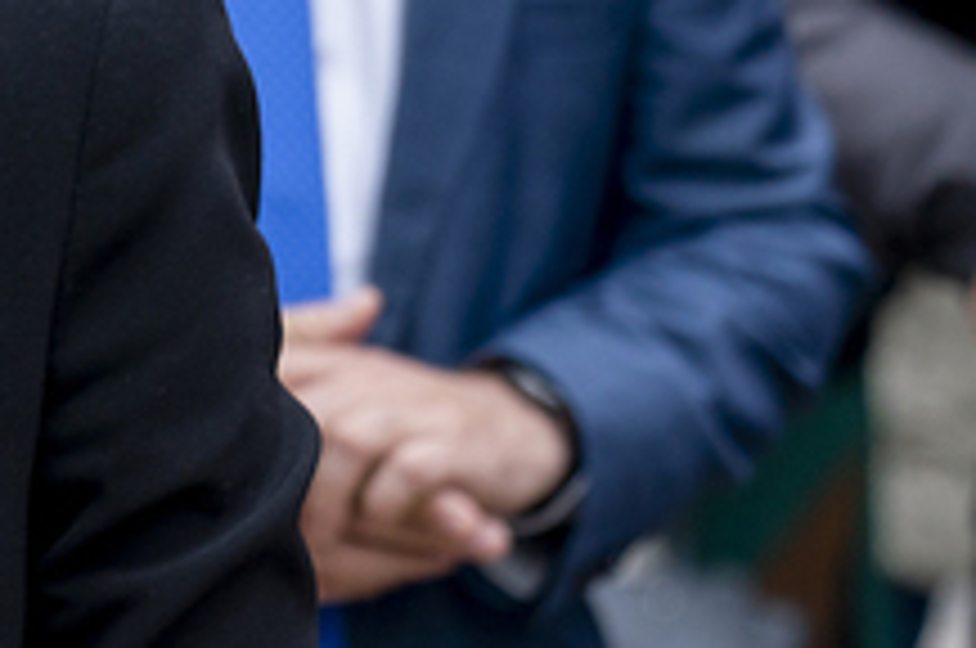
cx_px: -360
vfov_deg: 7.5
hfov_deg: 11.0
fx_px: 4900
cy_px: -153
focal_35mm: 181
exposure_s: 1/320
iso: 400
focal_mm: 54
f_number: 2.8
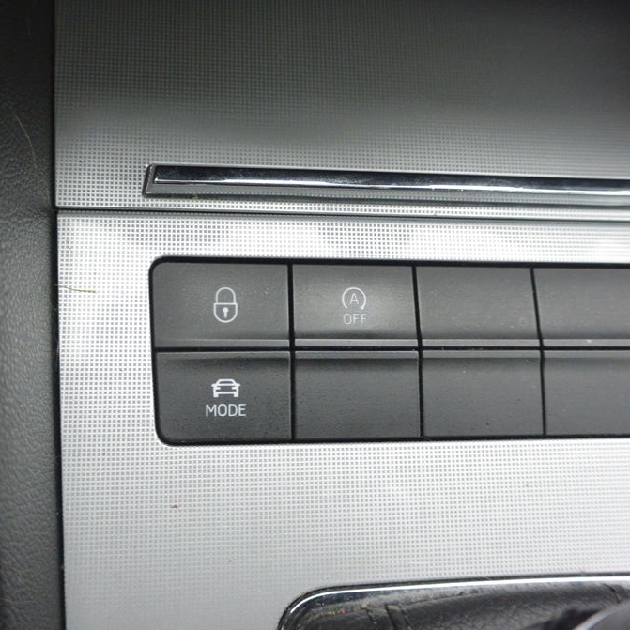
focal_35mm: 35
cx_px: 290
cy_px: 312
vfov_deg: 47.2
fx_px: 721
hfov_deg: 47.2
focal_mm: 10
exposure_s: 1/60
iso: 800
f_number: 3.5
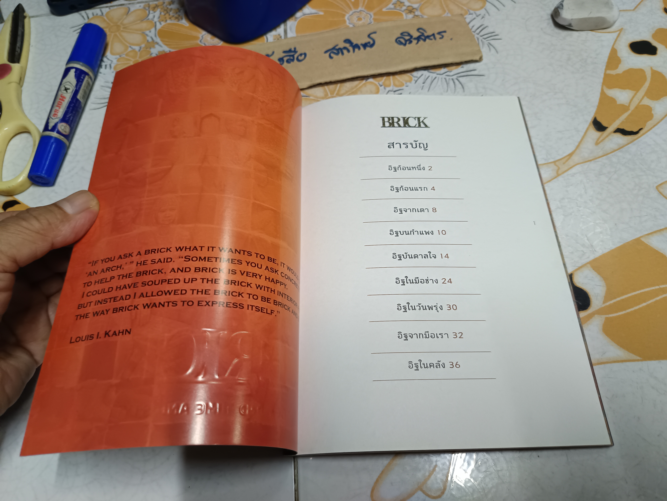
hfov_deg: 71.6
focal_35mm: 24
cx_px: 334
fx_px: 462
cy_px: 250
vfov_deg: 56.8
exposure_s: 1/33.3
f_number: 1.7
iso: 874
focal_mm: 5.31
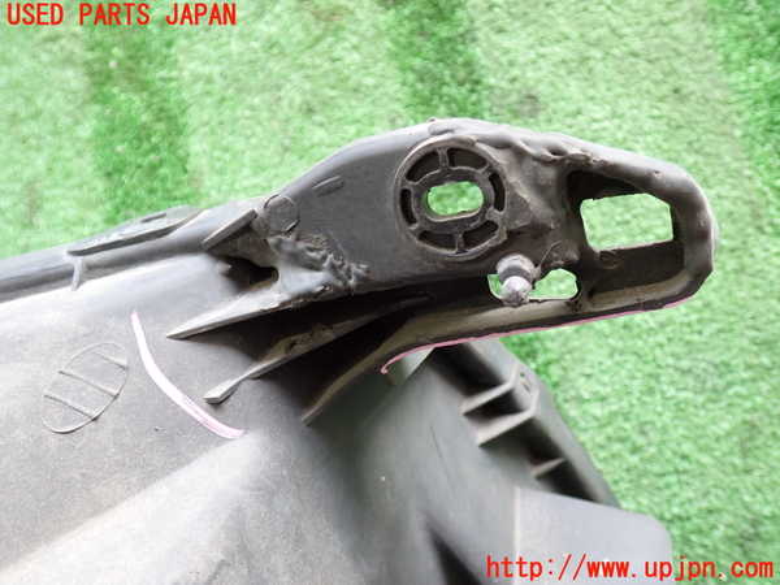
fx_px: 721
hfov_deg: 56.8
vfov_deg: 44.2
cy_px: 292
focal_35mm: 32
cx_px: 390
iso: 200
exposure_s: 1/40
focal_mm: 5.79
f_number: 2.4
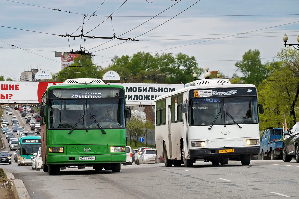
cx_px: 150
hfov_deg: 13.7
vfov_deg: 9.1
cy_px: 100
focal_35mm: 150
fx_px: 1246
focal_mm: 100
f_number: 5.6
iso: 400
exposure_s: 1/1250
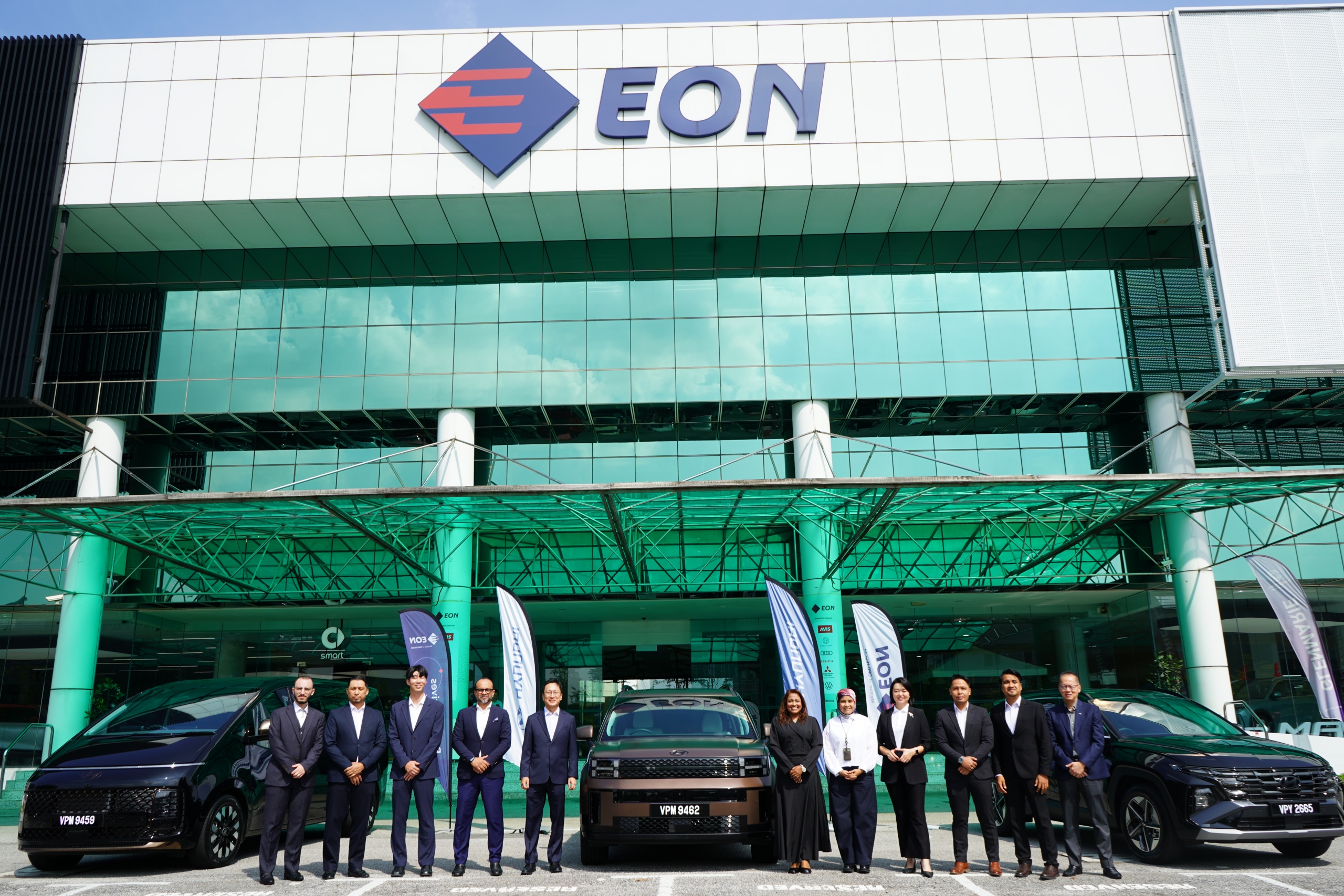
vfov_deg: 46.4
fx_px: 1045
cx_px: 672
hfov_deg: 65.5
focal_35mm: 28
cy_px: 448
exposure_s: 1/160
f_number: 10
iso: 100
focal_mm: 28
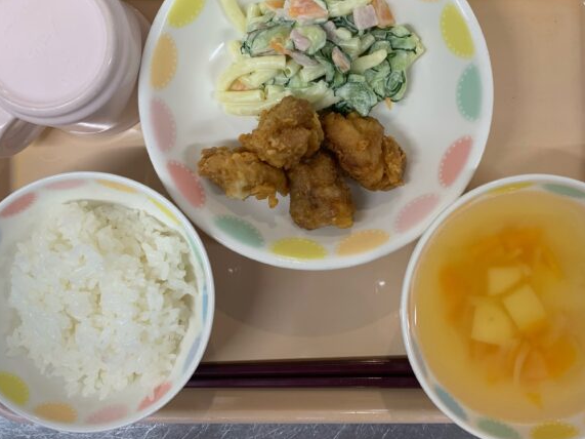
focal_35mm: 35
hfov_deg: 52.6
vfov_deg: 40.5
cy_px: 179
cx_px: 307
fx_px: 591
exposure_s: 1/60
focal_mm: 4.25
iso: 64
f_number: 1.8
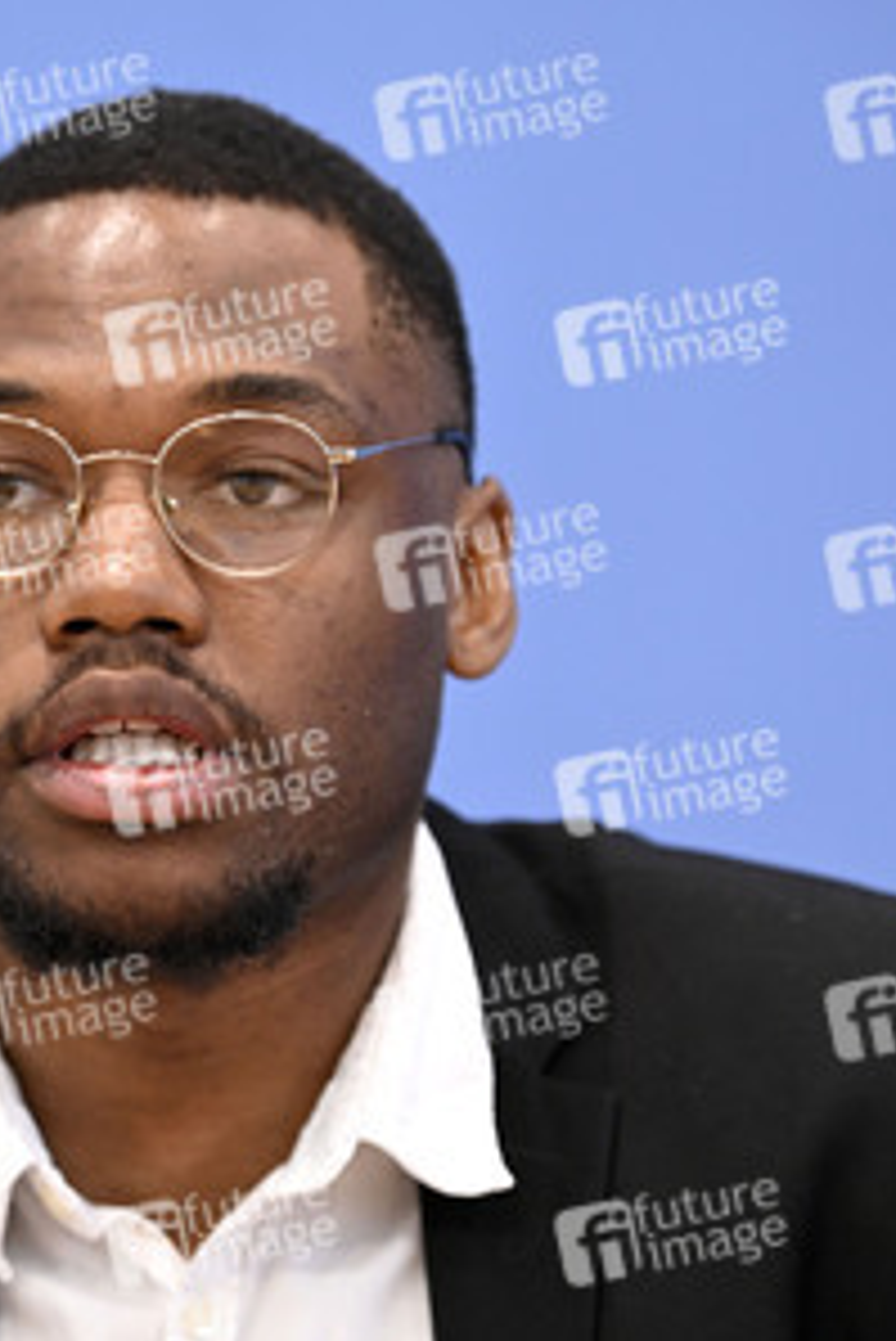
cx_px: 101
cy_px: 670
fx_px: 9023
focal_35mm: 242
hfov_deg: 5.7
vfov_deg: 8.5
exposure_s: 1/800
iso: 3200
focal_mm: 160
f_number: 4
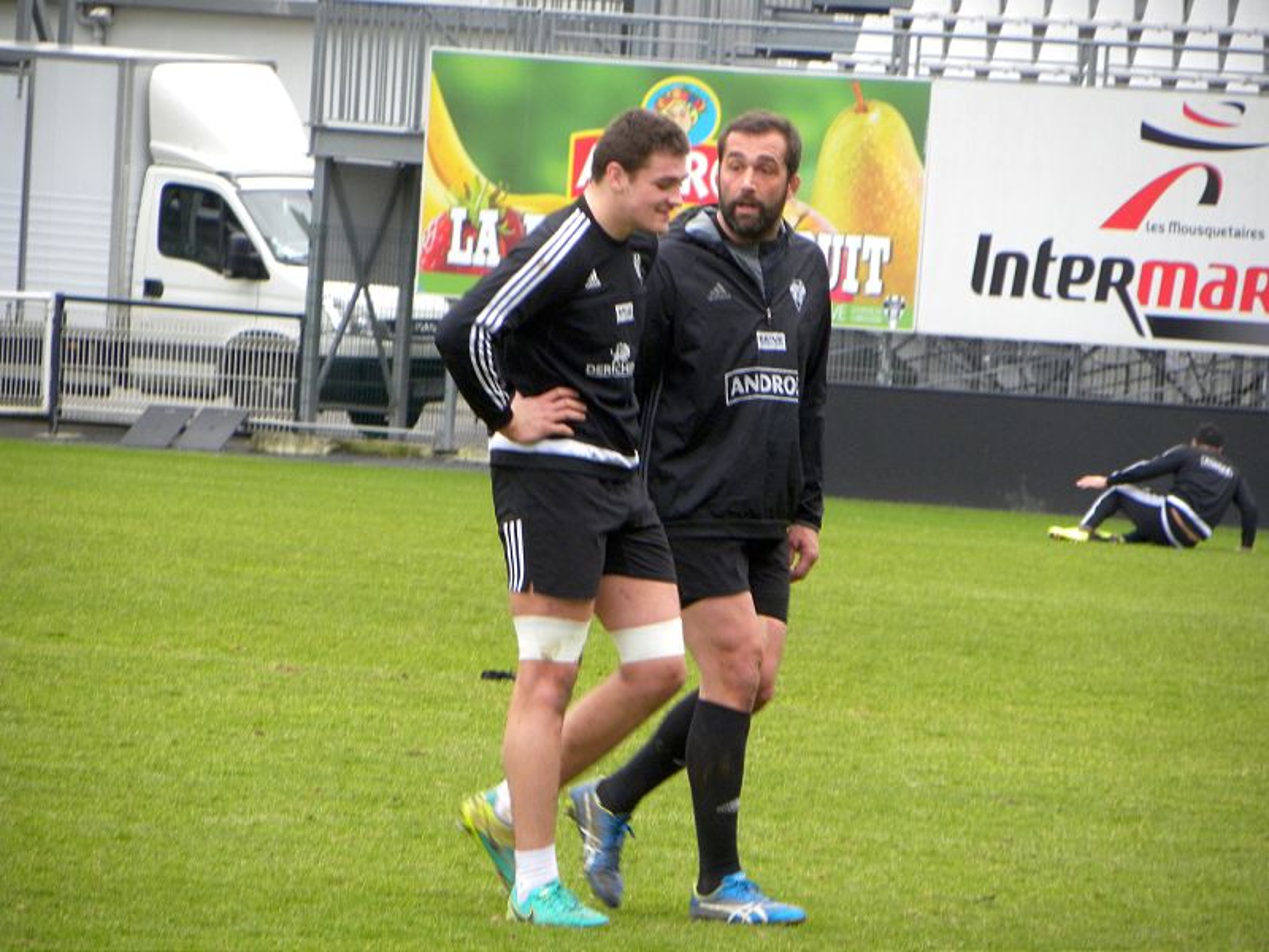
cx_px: 634
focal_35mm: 425
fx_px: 15580
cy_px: 476
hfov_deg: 4.7
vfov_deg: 3.5
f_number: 5
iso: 204
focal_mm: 75.7
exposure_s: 1/125
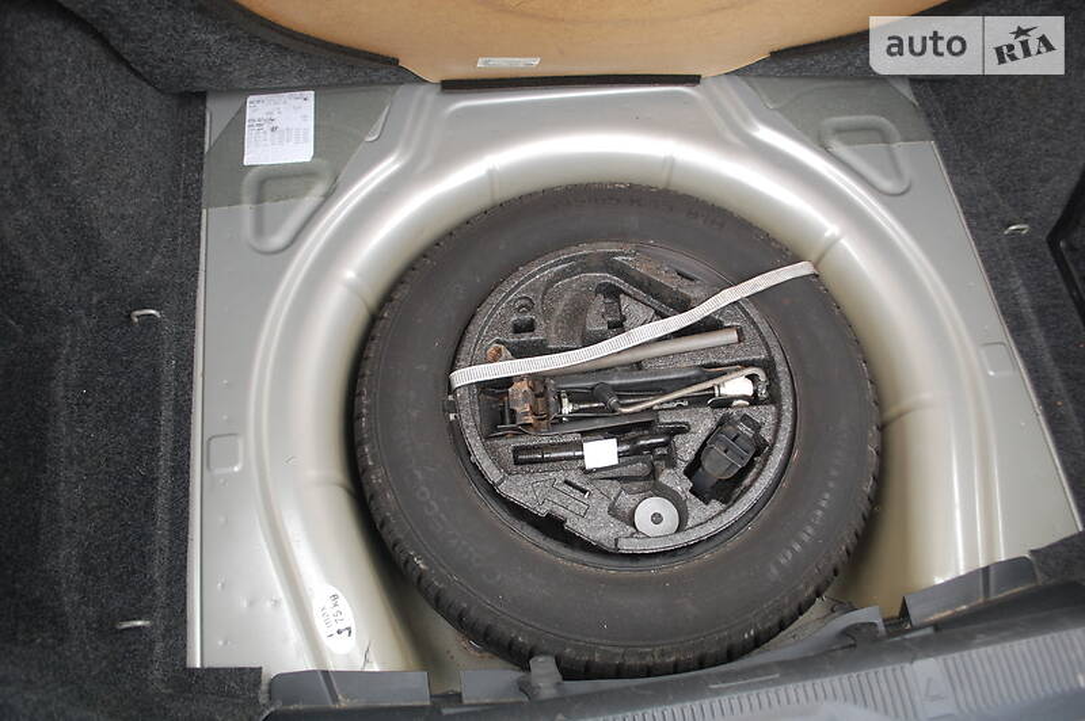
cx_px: 542
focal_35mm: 27
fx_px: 813
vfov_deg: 47.9
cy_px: 360
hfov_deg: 67.4
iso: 400
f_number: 3.5
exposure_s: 1/50
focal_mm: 18
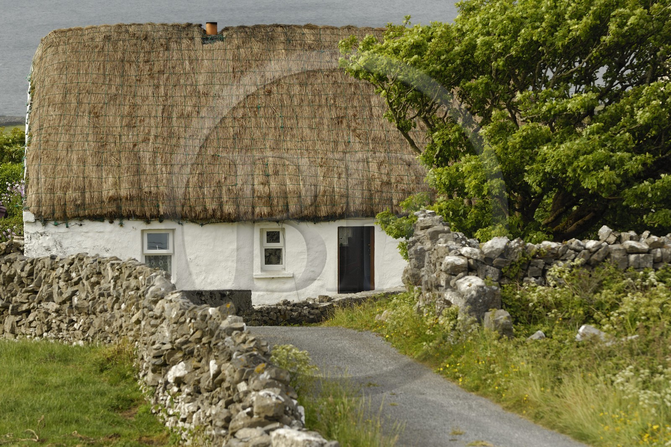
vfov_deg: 7.6
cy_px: 224
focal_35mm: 180
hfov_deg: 11.4
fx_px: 3354
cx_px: 336
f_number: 4.5
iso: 100
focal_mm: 120
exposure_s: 1/400
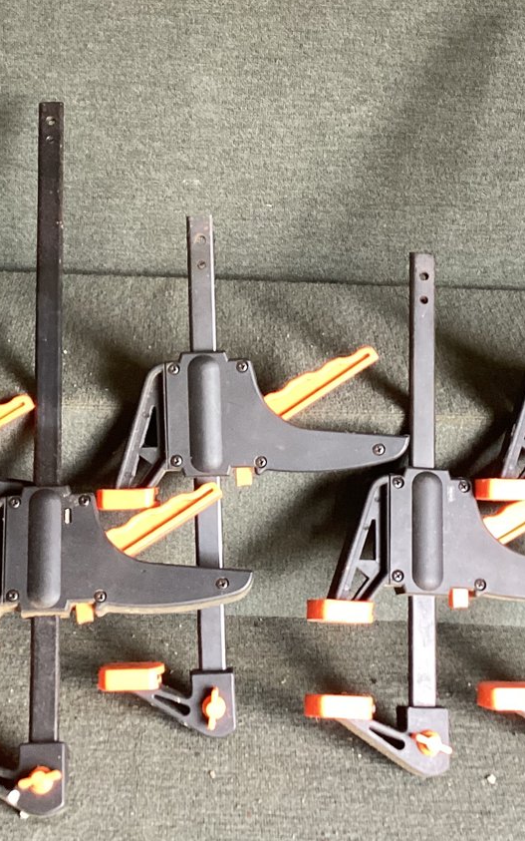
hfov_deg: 21.9
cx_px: 192
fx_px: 1350
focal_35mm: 59
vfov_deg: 34.5
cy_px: 347
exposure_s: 1/50
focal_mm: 3.3
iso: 160
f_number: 2.4
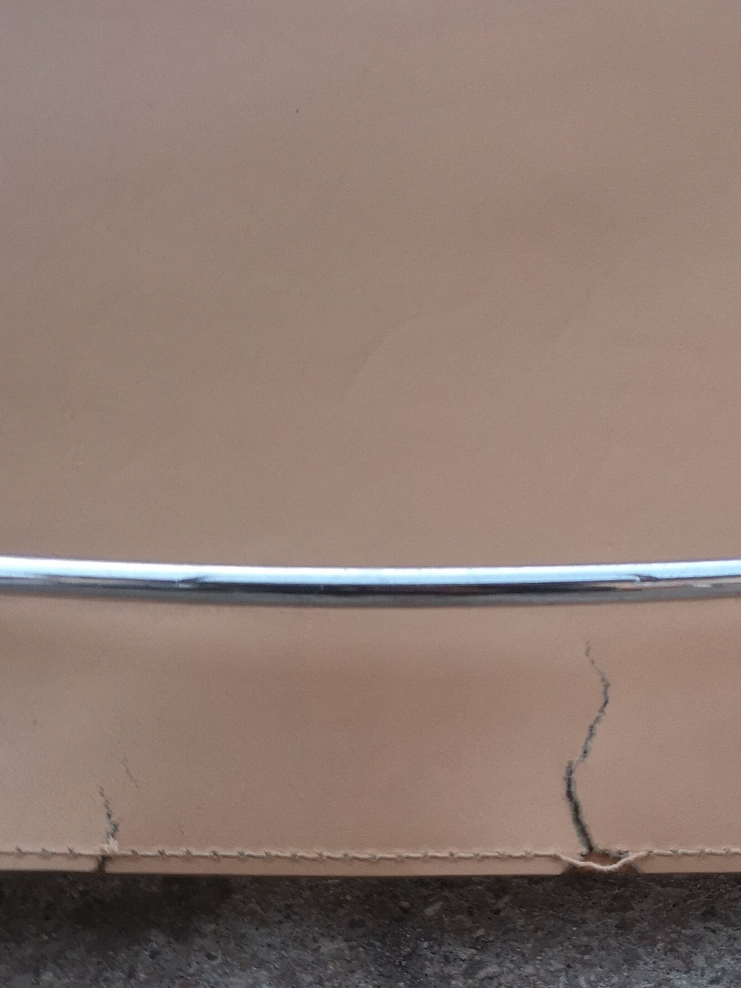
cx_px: 482
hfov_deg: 26.4
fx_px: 1570
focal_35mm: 55
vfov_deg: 34.9
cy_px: 543
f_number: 1.8
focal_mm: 5.58
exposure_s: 1/25.7
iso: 500
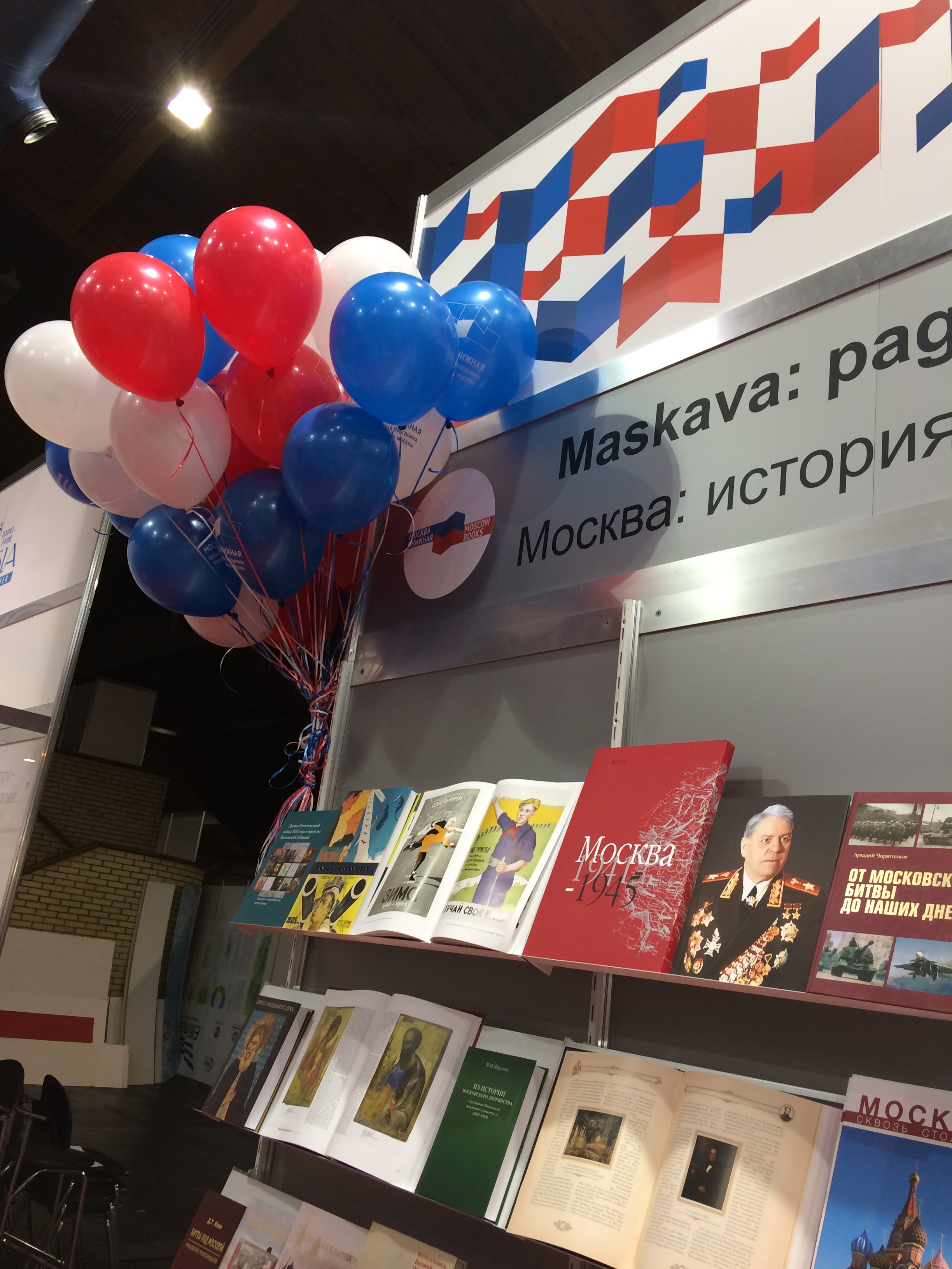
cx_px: 476
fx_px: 1063
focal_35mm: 29
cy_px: 634
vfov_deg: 61.7
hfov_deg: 48.2
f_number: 2.2
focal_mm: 4.15
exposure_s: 1/33
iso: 32
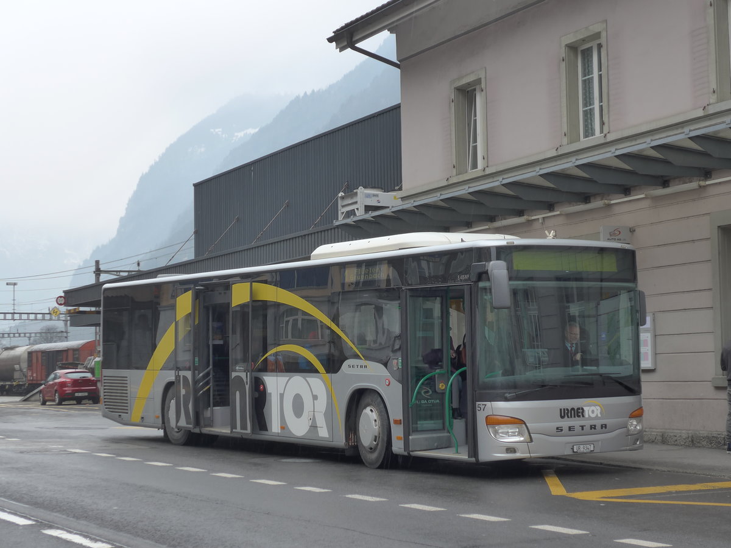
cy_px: 274
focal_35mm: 66
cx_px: 366
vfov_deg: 22.3
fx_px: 1394
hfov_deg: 29.4
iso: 160
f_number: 3.9
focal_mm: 13.4
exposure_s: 1/200
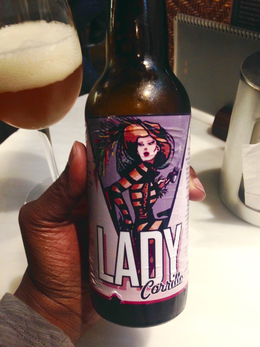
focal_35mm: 33
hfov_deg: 42.9
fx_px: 330
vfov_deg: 55.4
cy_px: 174
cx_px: 130
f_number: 2.4
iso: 100
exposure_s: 1/20
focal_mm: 4.12
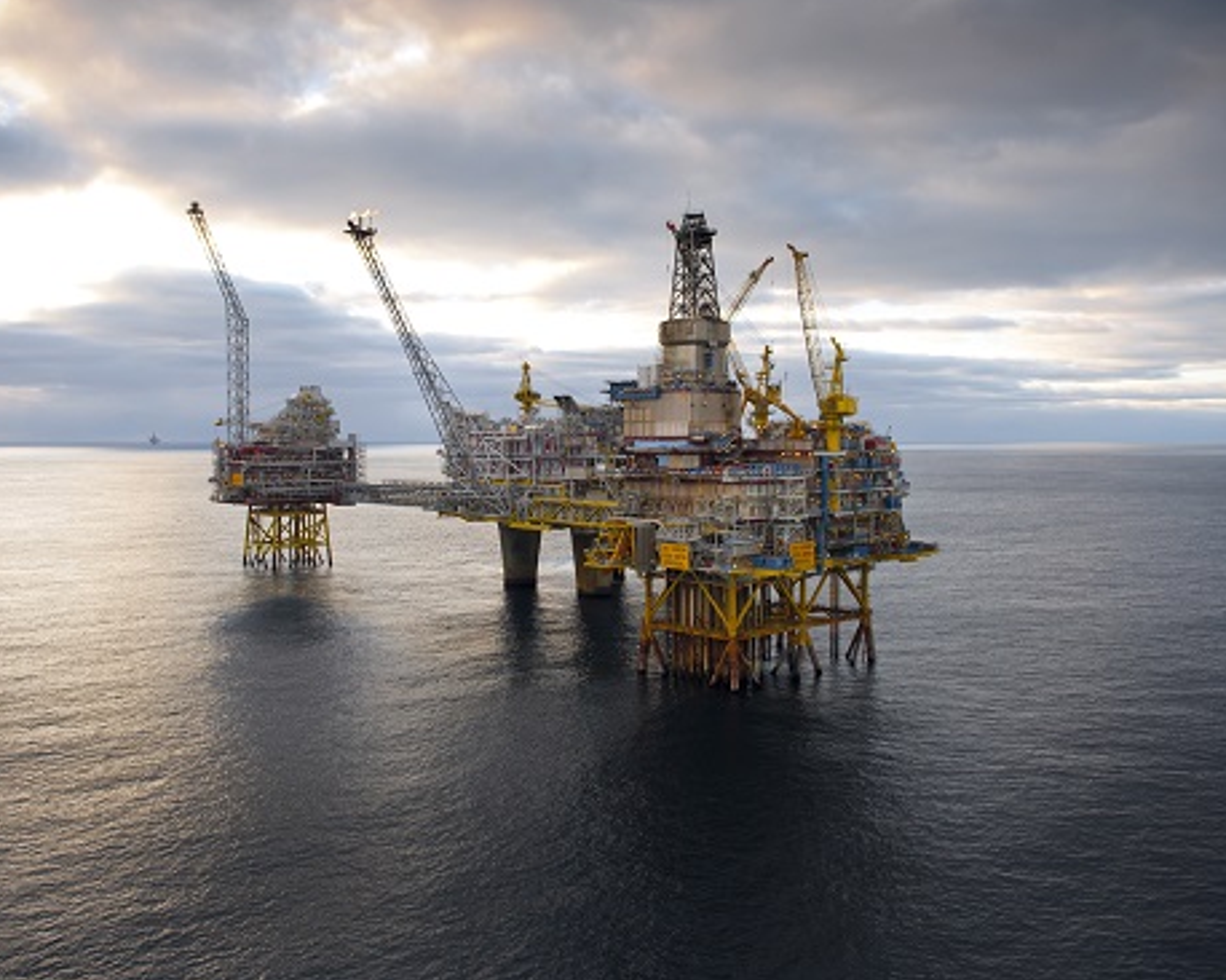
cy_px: 453
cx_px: 554
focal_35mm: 32
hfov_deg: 55.6
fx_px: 1161
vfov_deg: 45.7
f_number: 3.5
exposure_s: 1/500
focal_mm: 26
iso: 200
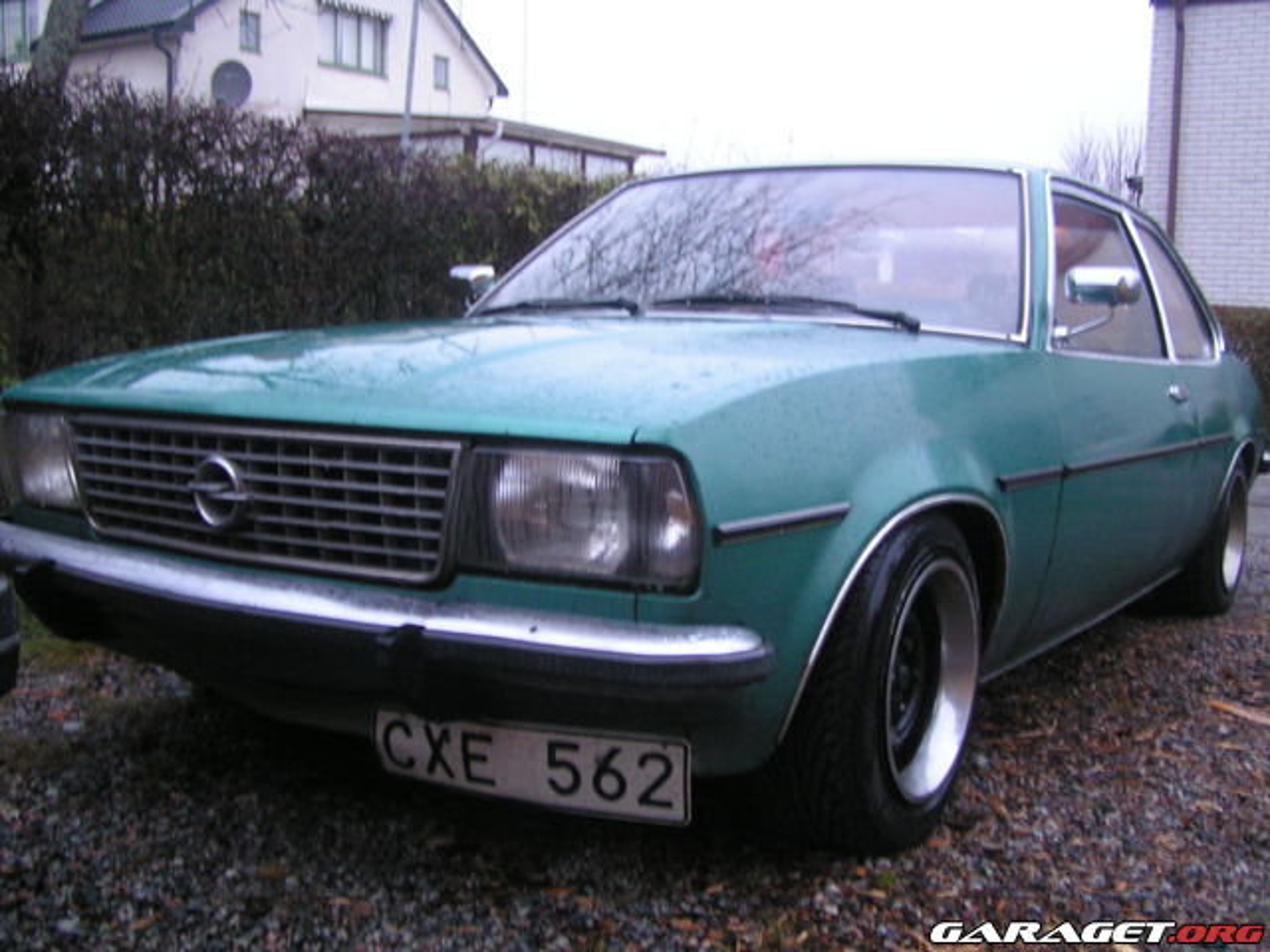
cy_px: 476
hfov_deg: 49.0
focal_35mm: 38
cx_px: 635
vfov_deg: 37.7
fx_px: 1394
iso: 200
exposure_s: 1/13
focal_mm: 5.8
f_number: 2.8
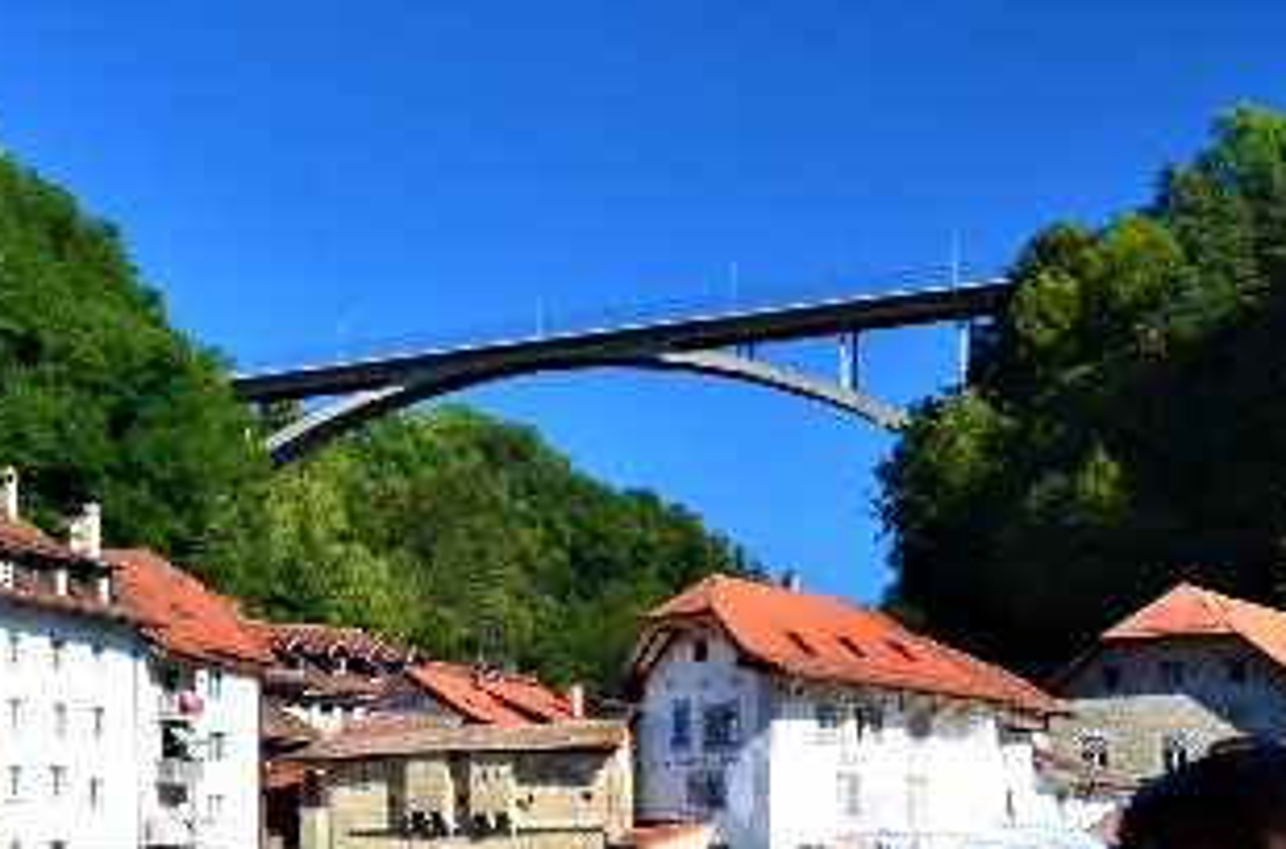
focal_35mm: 70
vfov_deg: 19.0
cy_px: 766
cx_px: -29
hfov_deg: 27.1
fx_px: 2493
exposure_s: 1/200
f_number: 10
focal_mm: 18
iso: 320
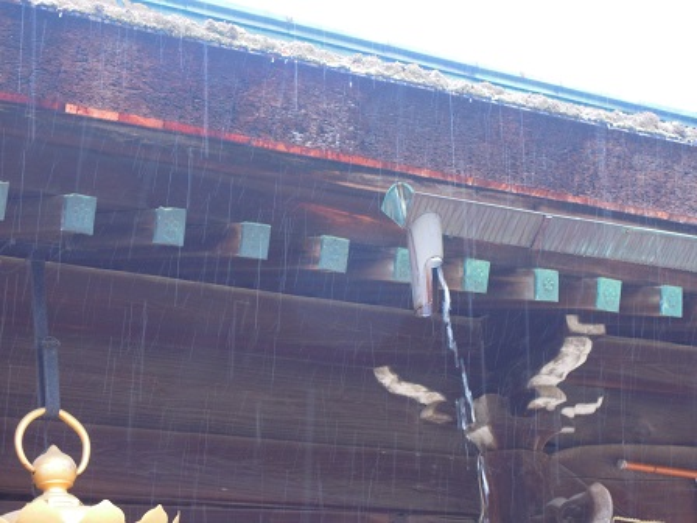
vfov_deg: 14.8
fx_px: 2014
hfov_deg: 19.6
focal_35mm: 100
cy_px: 262
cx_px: 348
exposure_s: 1/40
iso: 400
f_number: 4.9
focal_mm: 17.9
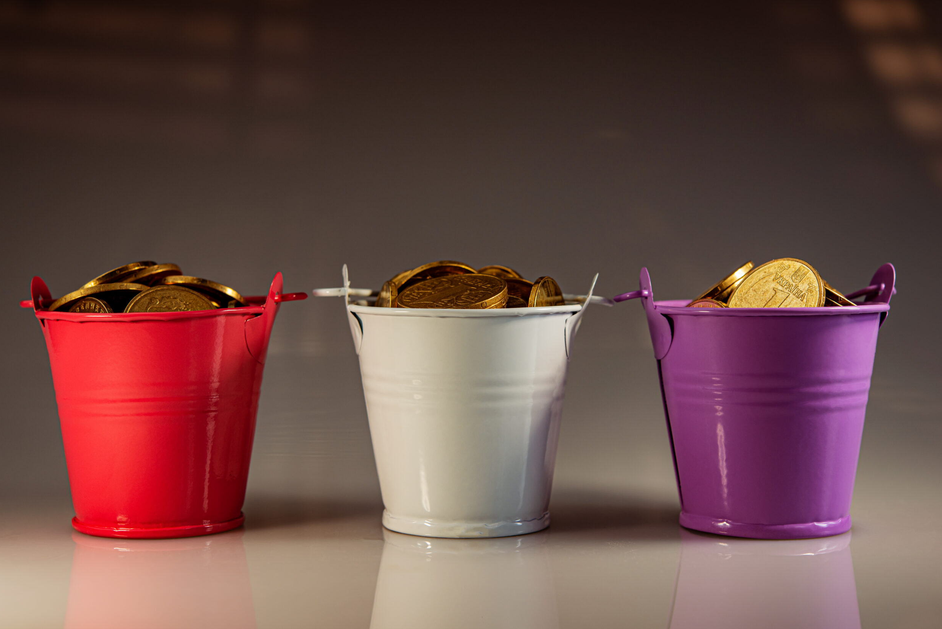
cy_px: 312
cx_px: 467
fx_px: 1623
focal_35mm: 62
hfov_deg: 32.4
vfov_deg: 21.9
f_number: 8
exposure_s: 1/250
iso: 200
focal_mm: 60
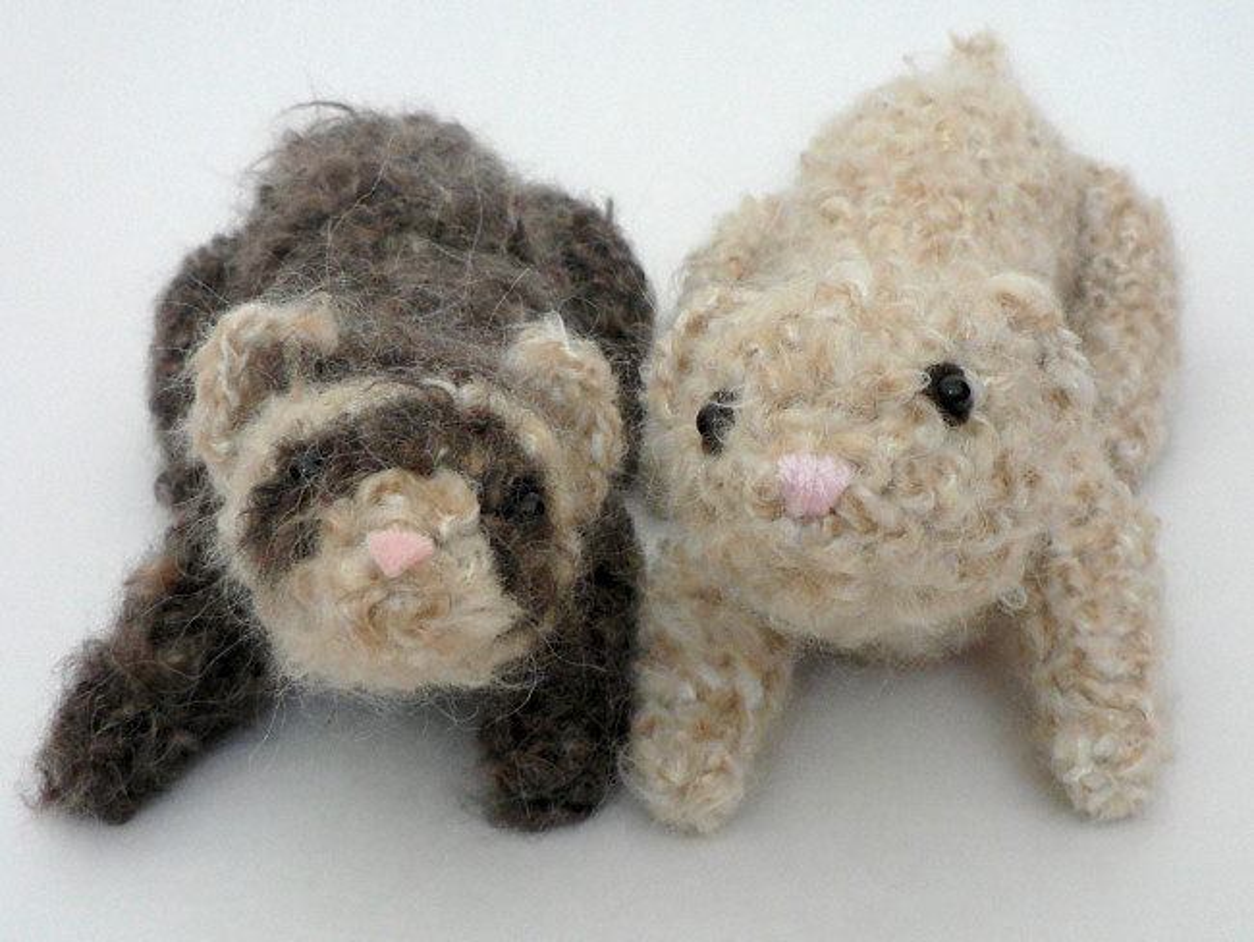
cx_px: 627
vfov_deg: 39.7
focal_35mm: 36
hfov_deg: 51.3
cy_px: 471
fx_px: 1305
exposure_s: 1/15
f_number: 2.8
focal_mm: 6
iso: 100
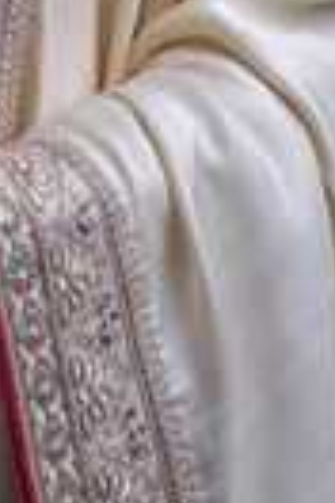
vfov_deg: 6.8
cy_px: -307
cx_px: -145
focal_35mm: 299
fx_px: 4173
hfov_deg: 4.6
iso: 400
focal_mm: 75
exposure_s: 1/80
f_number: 4
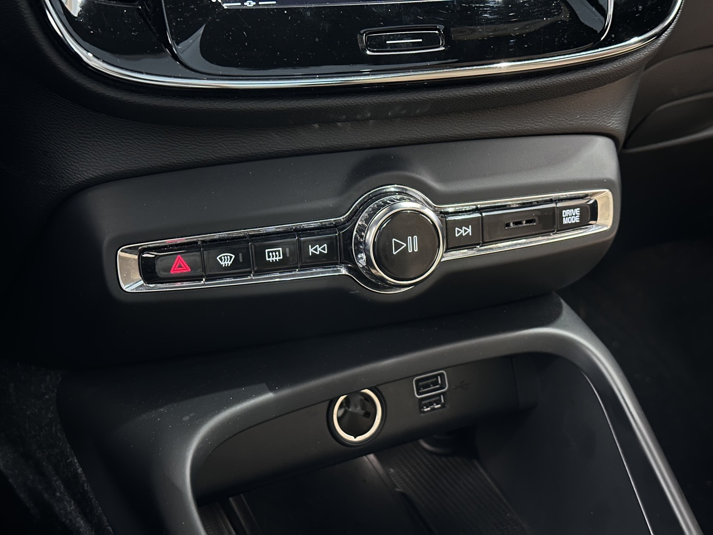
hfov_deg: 39.7
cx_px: 356
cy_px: 268
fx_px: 989
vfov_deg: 30.3
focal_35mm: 48
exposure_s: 1/11
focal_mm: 6.86
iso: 640
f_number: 1.78
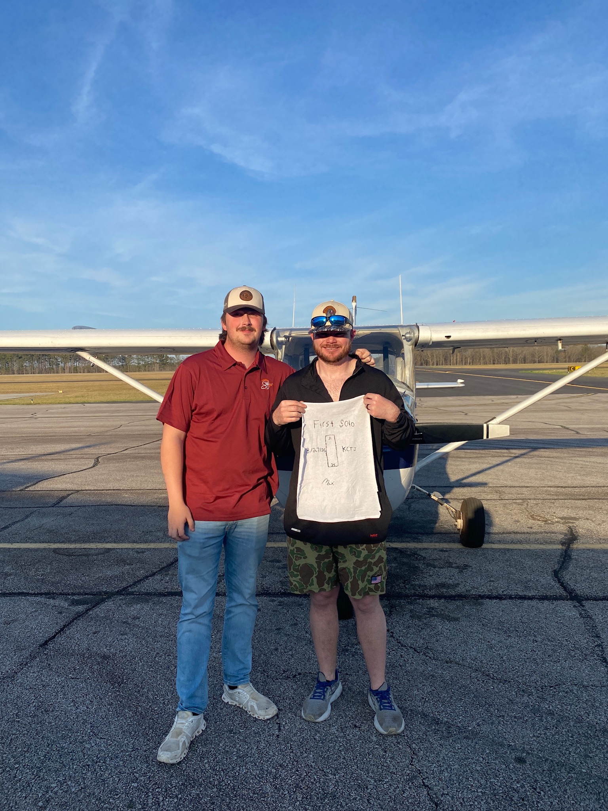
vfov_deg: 67.3
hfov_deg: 53.1
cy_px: 406
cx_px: 304
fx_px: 609
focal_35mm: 26
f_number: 1.8
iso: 32
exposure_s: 1/2755
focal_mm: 4.25
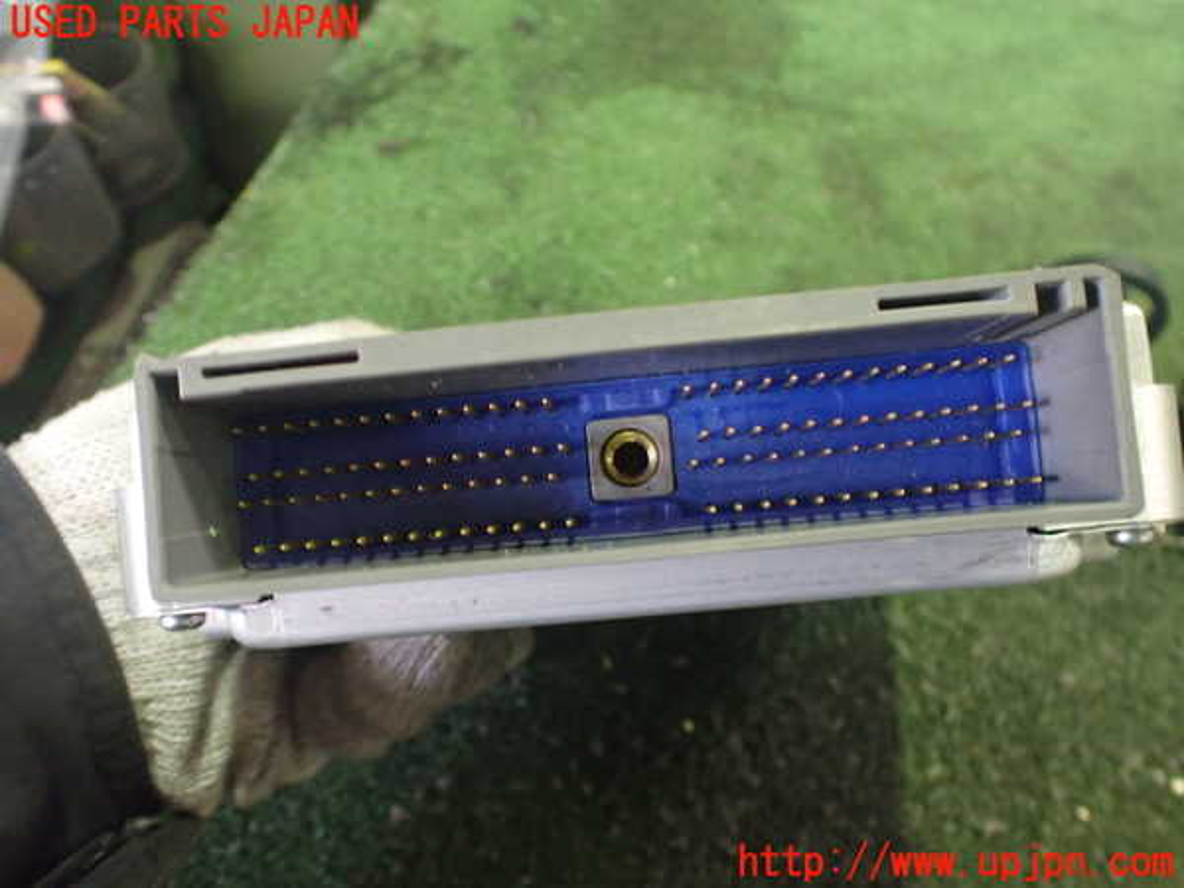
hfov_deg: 60.0
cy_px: 444
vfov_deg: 46.8
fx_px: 1026
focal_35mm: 30
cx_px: 592
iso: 1000
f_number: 2.3
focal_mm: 5.4
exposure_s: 1/30
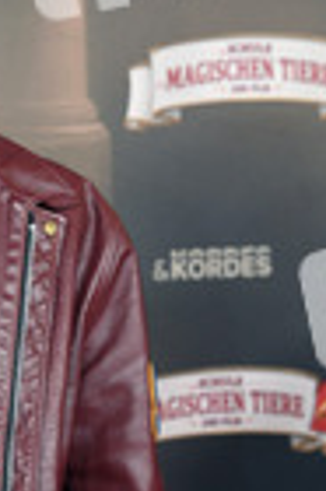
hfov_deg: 7.2
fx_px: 2573
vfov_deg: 10.8
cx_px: -119
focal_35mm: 189
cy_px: 463
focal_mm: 66
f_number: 6.3
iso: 800
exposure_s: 1/160
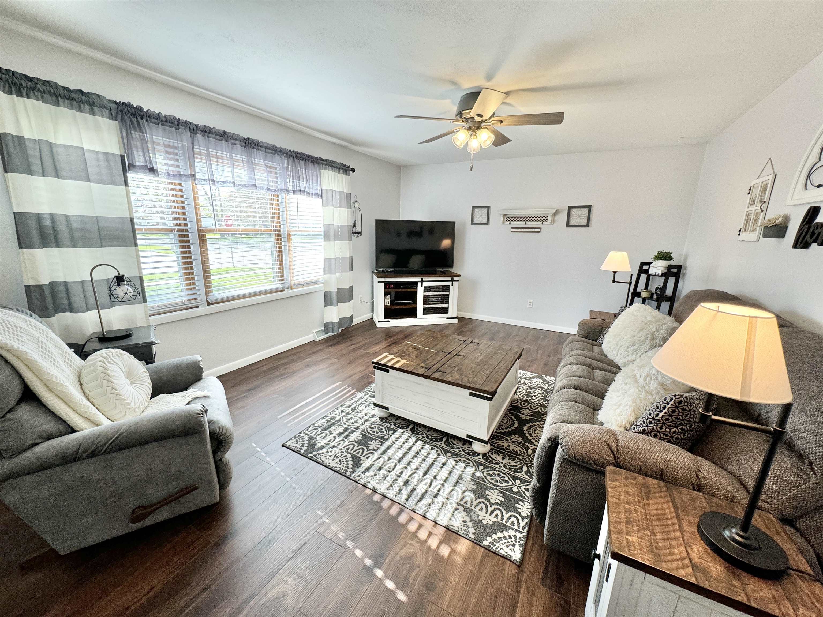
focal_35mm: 14
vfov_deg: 85.7
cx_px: 412
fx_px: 333
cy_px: 308
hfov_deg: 102.1
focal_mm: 2.22
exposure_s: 1/120
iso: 125
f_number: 2.2
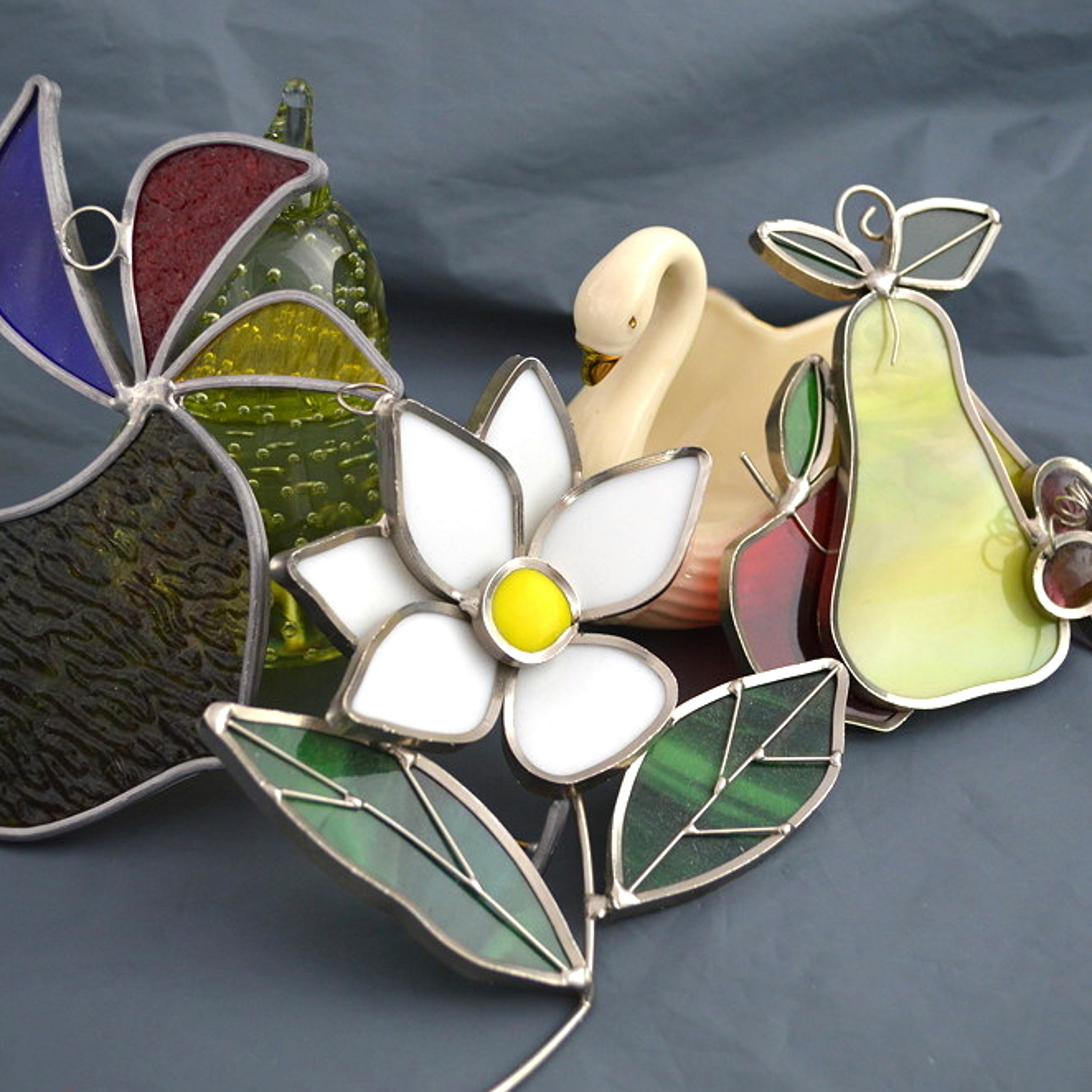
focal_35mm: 50
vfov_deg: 34.0
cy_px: 547
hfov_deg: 34.0
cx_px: 533
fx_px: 1785
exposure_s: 1/60
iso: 500
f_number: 4.2
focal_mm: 26
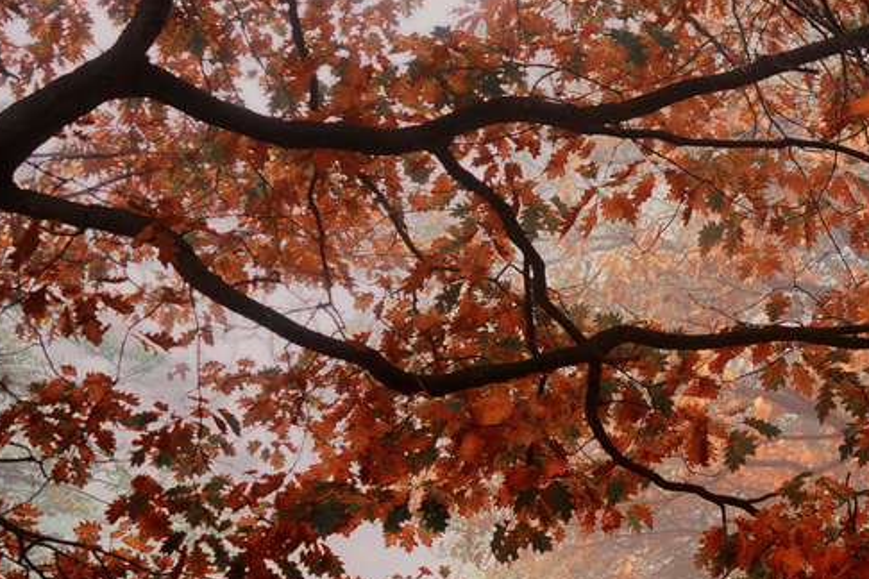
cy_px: 499
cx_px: 866
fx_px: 3524
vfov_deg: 9.4
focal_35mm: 146
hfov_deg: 13.9
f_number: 4.5
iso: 800
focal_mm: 71
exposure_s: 1/200
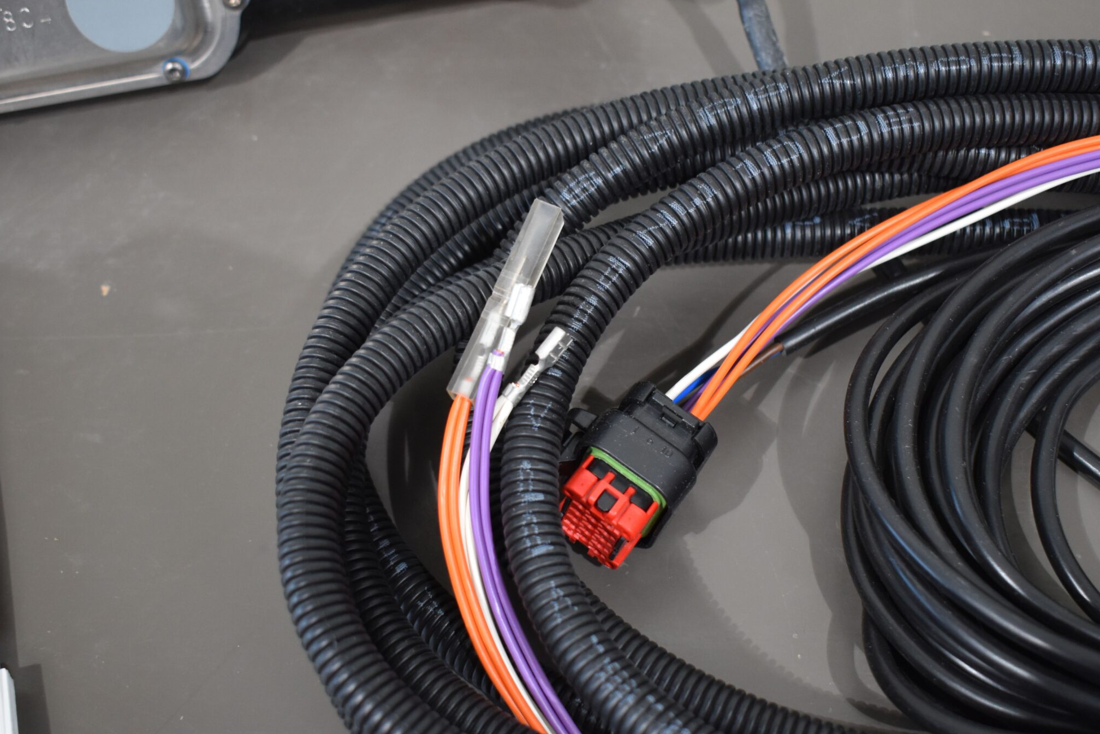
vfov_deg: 28.3
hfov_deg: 41.4
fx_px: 1456
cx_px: 599
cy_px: 398
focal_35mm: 48
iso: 900
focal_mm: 25
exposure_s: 1/125
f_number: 4
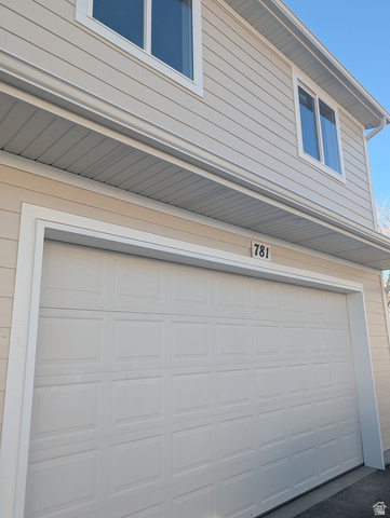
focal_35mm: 24
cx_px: 195
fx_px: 360
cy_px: 259
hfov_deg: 56.9
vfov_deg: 71.5
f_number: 1.68
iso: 43
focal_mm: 6.9
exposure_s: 1/456
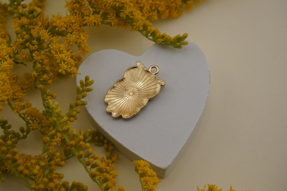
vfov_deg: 23.2
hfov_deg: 34.2
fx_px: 466
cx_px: 144
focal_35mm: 58
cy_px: 96
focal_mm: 39
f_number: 9
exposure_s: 1/80
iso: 100
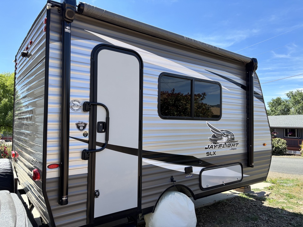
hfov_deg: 67.3
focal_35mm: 26
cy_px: 114
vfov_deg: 53.1
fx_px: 228
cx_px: 152
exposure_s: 1/1248
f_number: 1.6
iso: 50
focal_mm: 5.96
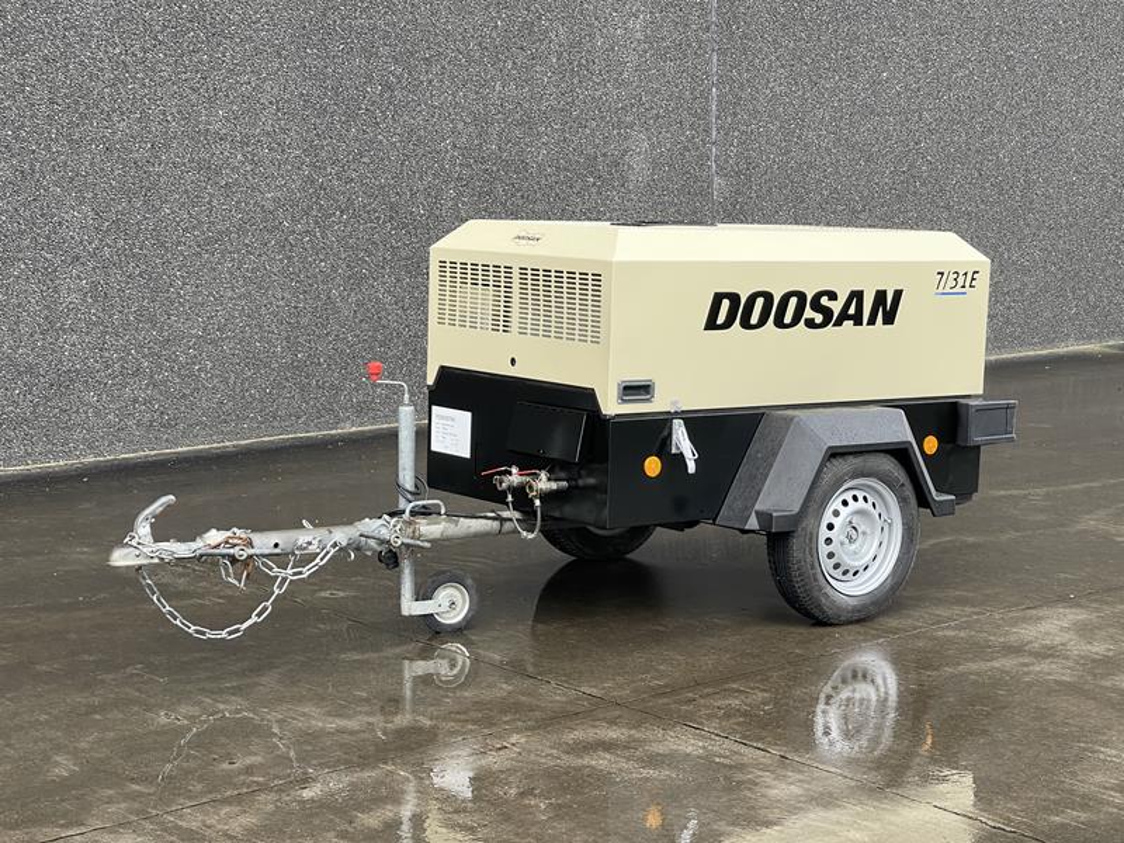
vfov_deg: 22.9
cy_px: 422
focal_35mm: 64
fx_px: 2078
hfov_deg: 30.3
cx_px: 562
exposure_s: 1/99
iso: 32
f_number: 2.2
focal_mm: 7.5
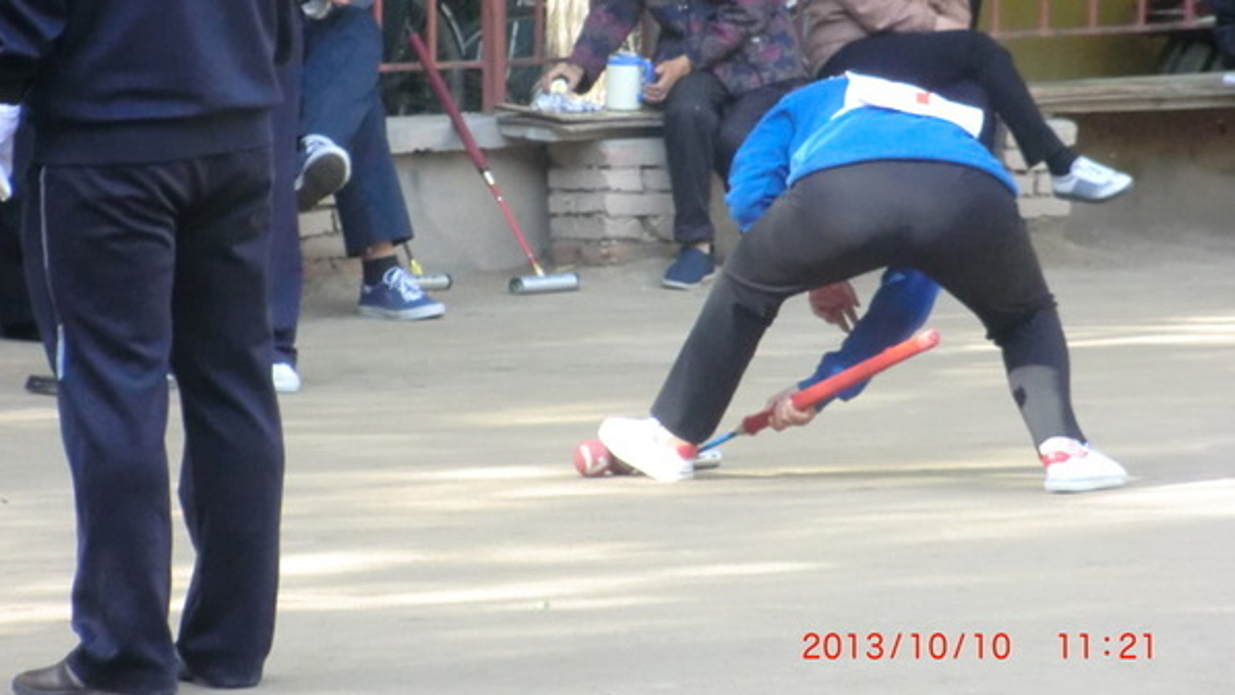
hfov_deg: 8.2
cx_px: 619
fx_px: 8614
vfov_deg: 4.6
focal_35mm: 263
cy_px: 275
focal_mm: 43
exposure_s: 1/200
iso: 800
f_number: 5.7
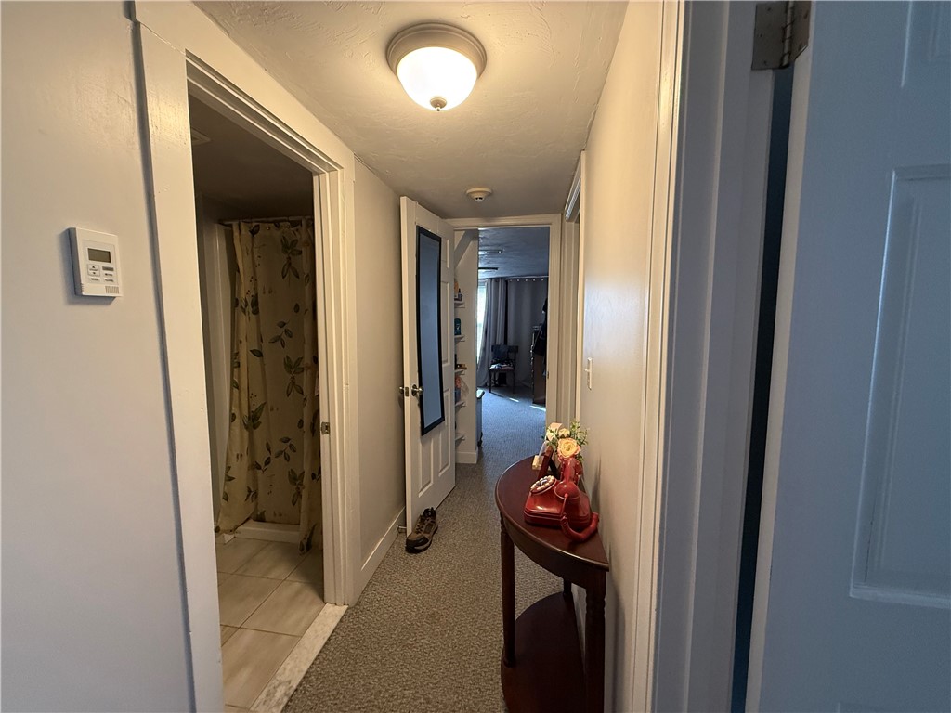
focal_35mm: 14
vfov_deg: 85.7
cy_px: 356
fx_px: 385
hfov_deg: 102.1
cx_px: 476
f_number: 2.2
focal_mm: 2.22
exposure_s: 1/60
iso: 320
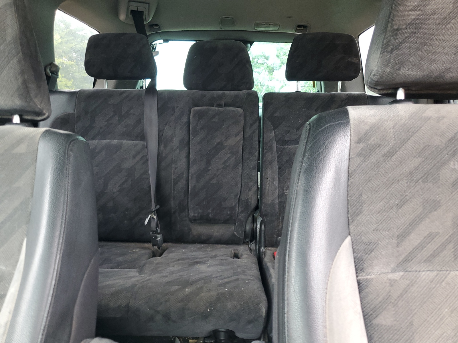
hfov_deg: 67.3
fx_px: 344
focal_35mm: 26
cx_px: 229
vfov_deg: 53.1
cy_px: 172
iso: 90
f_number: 1.5
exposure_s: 1/60.2
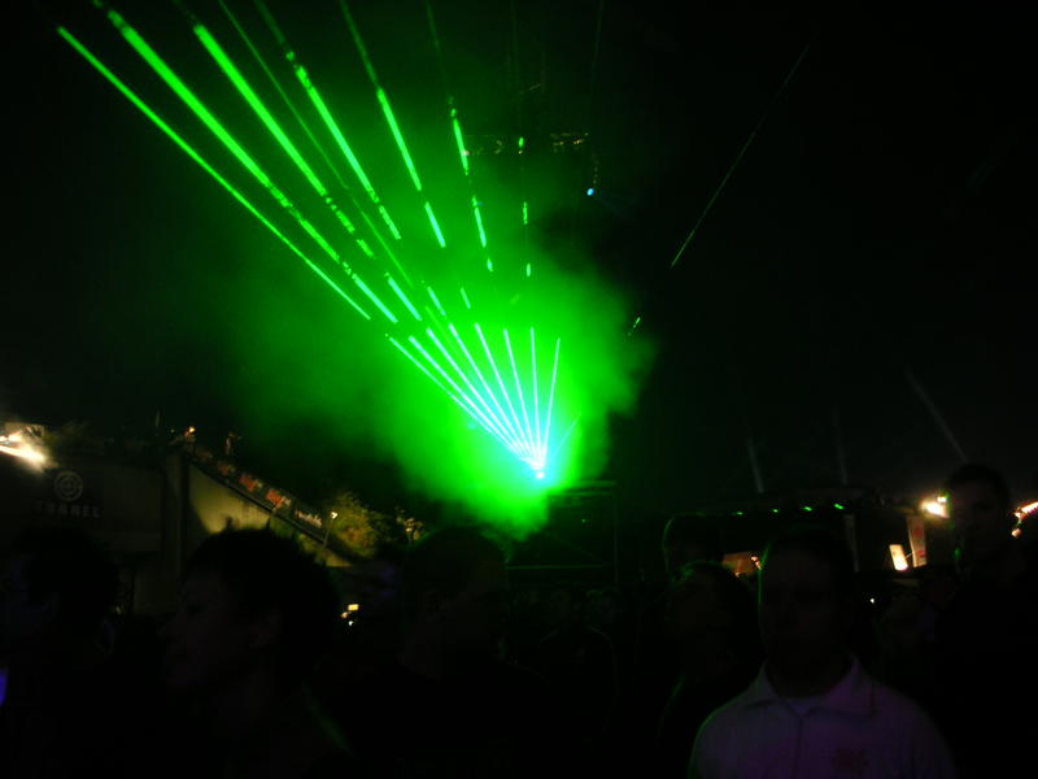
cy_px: 390
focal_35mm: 37
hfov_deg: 50.1
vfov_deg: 38.7
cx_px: 519
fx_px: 1109
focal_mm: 5.7
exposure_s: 1/10
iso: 100
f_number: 2.8
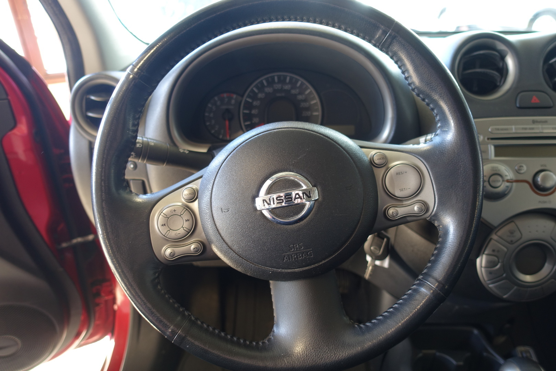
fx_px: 371
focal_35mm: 24
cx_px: 278
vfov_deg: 53.1
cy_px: 186
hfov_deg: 73.7
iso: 125
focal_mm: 8.8
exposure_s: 1/30
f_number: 2
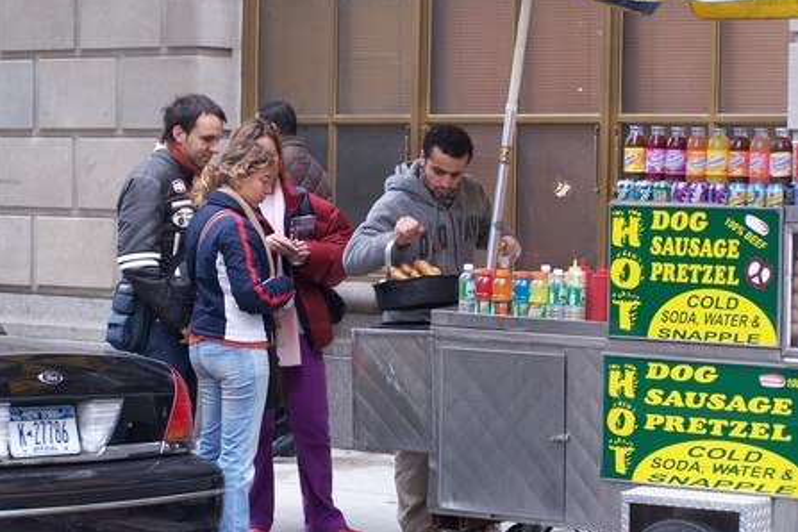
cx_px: 398
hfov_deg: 18.6
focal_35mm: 110
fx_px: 2438
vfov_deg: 12.5
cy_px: 237
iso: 140
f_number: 3.2
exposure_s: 1/50
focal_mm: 17.5
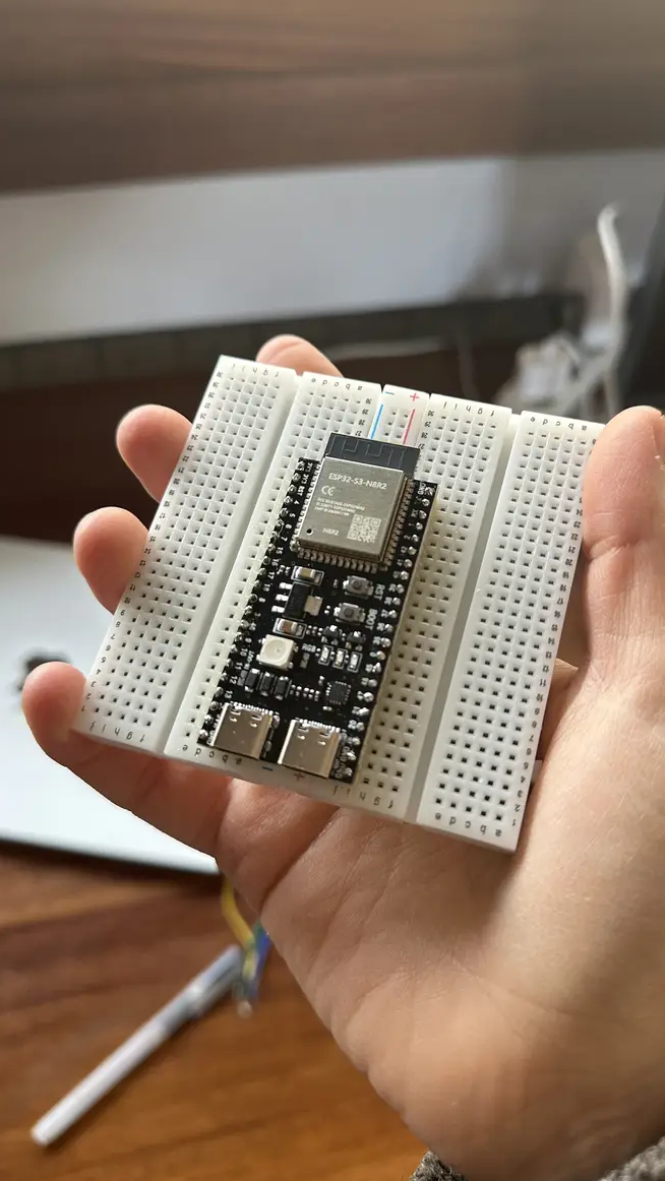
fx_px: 846
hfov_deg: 42.8
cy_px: 577
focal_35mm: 27
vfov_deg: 69.8
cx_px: 369
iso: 160
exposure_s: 1/121
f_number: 1.78
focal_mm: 6.86
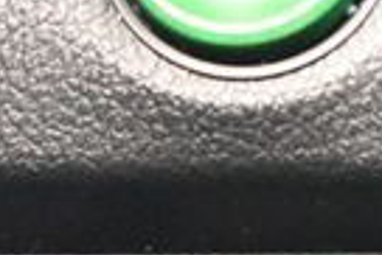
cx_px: 216
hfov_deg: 8.4
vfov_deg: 5.5
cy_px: 490
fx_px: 2592
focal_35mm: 244
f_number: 4
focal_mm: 26
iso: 12800
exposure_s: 1/13
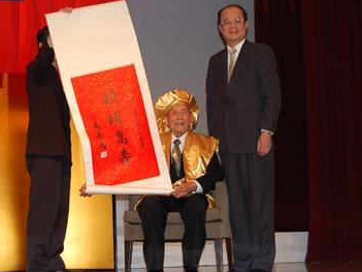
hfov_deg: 26.3
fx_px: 774
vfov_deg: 19.9
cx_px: 156
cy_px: 134
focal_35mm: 74
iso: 400
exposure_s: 1/60
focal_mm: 40
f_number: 5
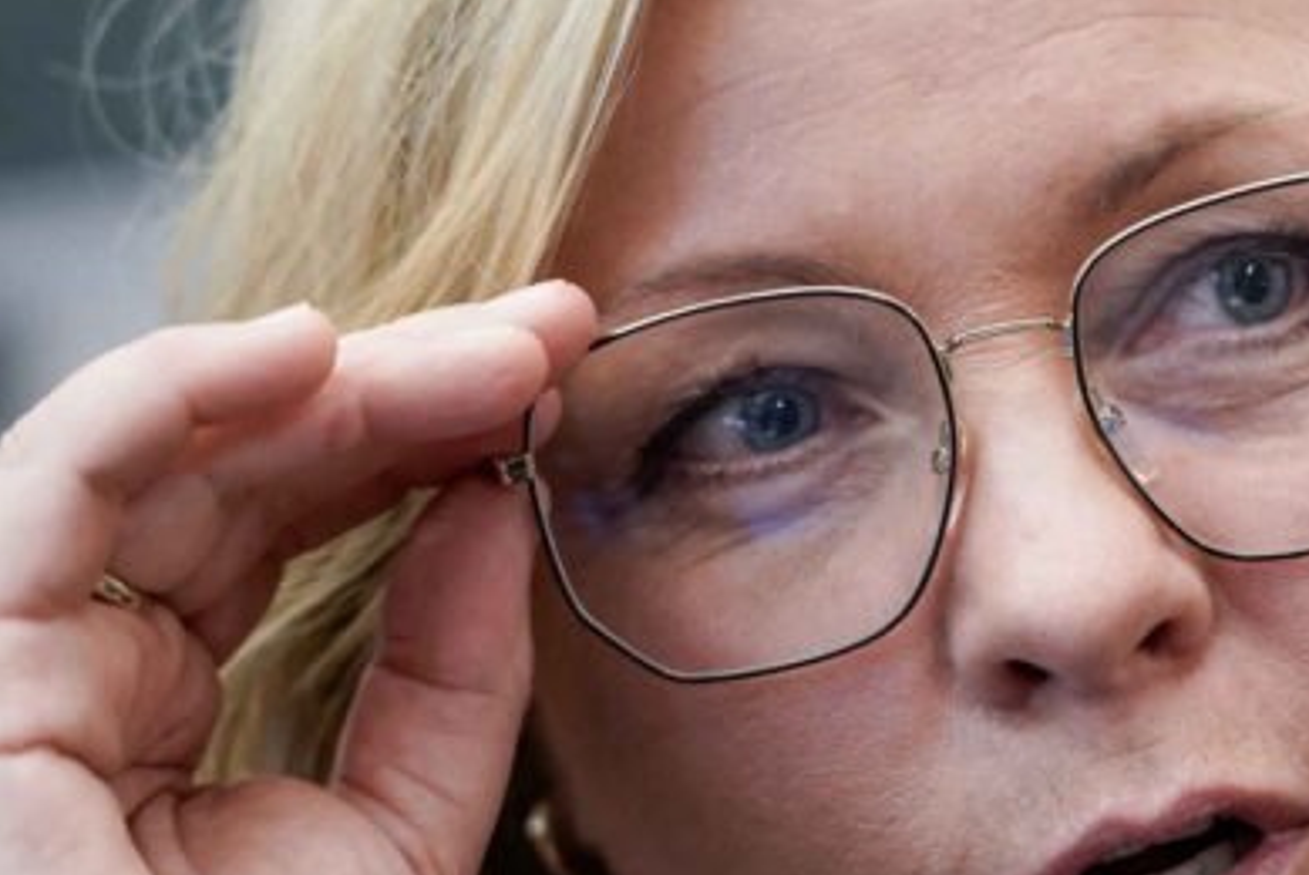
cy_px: 475
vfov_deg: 8.6
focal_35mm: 159
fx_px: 5786
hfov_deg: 12.9
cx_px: 1047
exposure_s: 1/200
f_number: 4
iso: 3200
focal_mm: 86
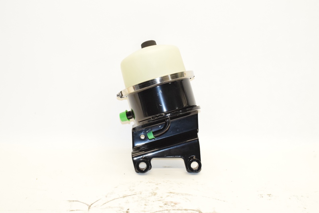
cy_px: 106
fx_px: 559
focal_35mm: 63
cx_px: 160
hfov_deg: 31.9
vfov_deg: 21.6
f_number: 14
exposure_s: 1/200
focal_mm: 42
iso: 3200
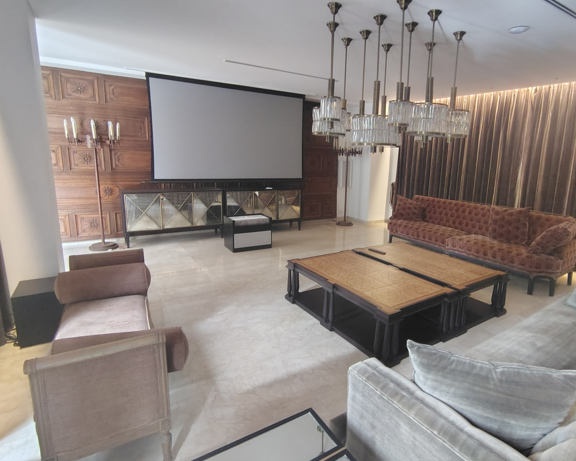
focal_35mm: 20
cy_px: 221
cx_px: 335
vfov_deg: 68.1
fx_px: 341
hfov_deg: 79.7
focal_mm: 2.13
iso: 1936
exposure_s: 1/20
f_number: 2.2
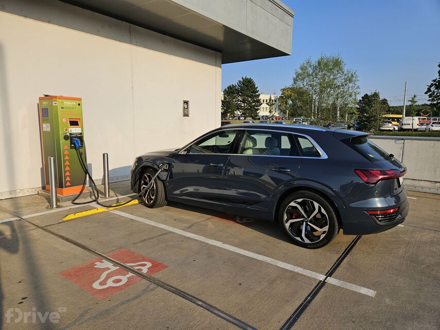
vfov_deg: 58.9
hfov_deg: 73.9
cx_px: 220
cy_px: 165
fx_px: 292
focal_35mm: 23
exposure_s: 1/1453
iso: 25
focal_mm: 5.4
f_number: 1.8
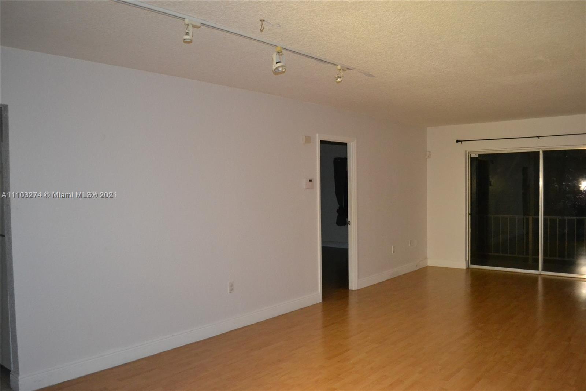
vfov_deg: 47.9
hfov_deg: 67.4
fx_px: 439
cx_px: 293
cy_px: 196
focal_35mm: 27
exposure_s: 1/60
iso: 3200
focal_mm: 18
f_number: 3.5
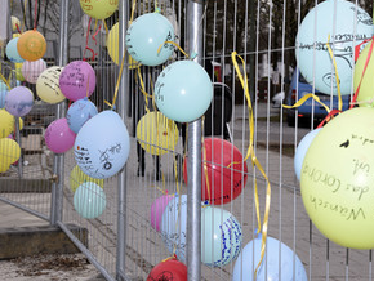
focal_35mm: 97
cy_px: 104
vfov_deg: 15.2
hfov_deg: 20.2
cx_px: 177
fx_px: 1049
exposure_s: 1/160
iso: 500
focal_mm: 65
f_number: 11
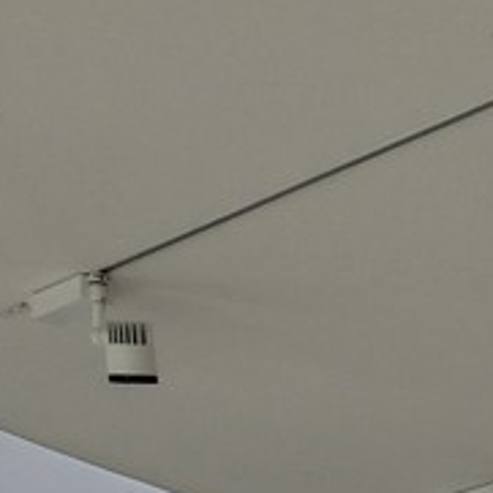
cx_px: 1746
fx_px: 3754
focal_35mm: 233
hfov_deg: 6.5
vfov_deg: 6.9
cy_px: 1404
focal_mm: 31
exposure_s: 1/100
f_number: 10
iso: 800
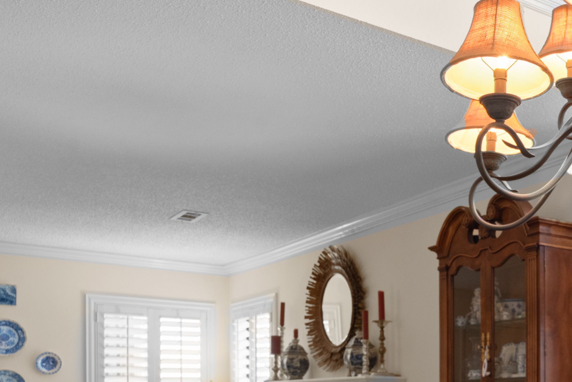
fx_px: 763
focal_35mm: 48
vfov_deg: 26.7
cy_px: 373
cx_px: 550
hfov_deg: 37.4
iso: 400
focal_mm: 15
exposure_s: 1/4
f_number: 7.1
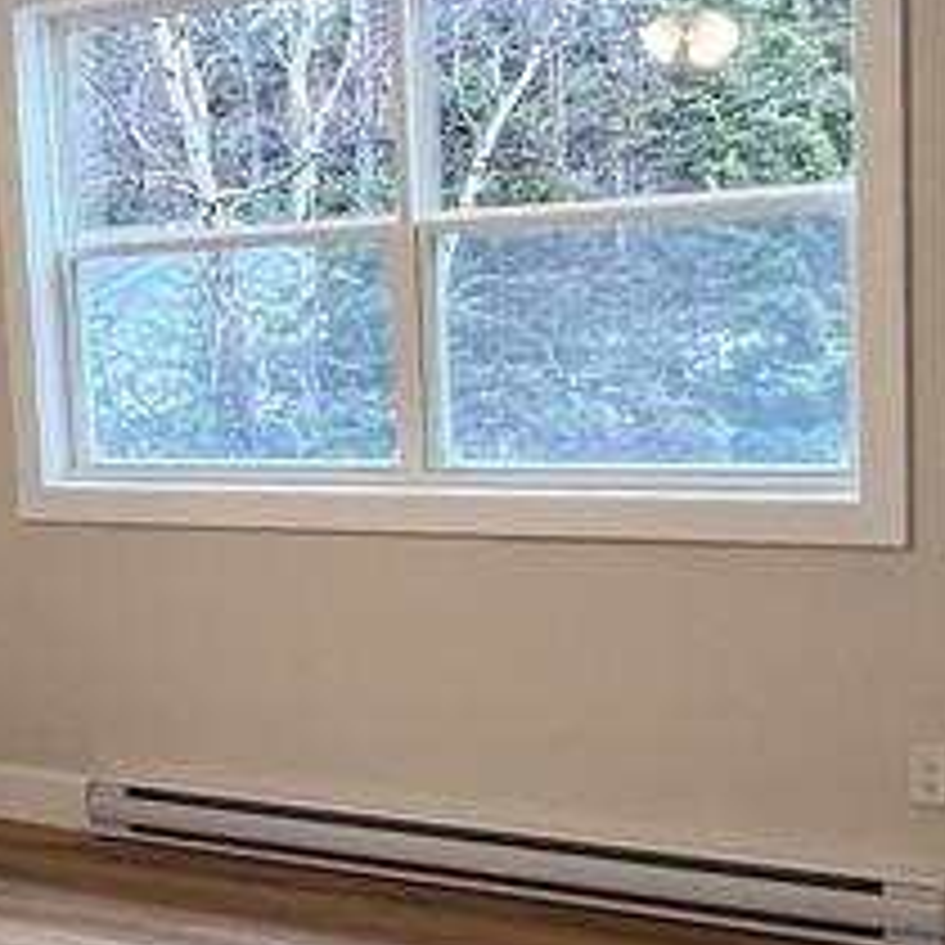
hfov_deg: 30.4
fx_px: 1730
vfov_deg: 30.5
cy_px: 540
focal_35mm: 56
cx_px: 333
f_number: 1.8
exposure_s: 1/120
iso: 200
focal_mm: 1.57
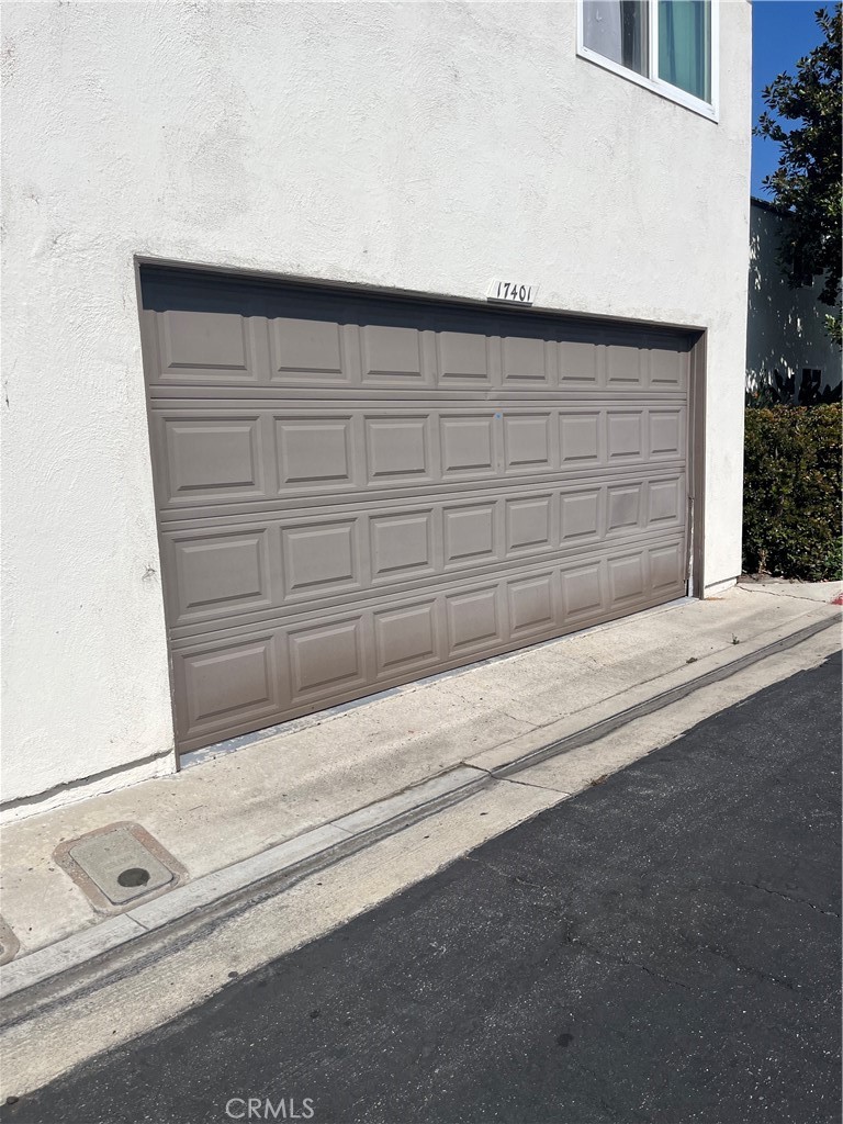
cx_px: 422
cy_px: 562
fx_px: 844
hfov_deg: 53.1
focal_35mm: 26
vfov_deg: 67.3
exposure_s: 1/7874
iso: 50
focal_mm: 5.1
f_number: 1.6
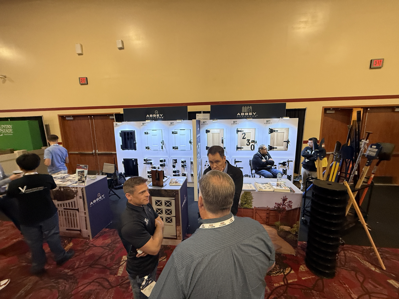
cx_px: 200
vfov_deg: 85.7
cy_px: 150
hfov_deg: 102.1
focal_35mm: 14
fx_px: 161
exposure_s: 1/60
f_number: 2.2
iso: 200
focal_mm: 2.22
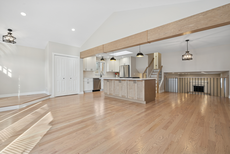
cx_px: 115
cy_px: 77
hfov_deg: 96.7
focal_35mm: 16
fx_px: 102
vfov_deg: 73.7
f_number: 8
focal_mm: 16
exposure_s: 1/125
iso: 400
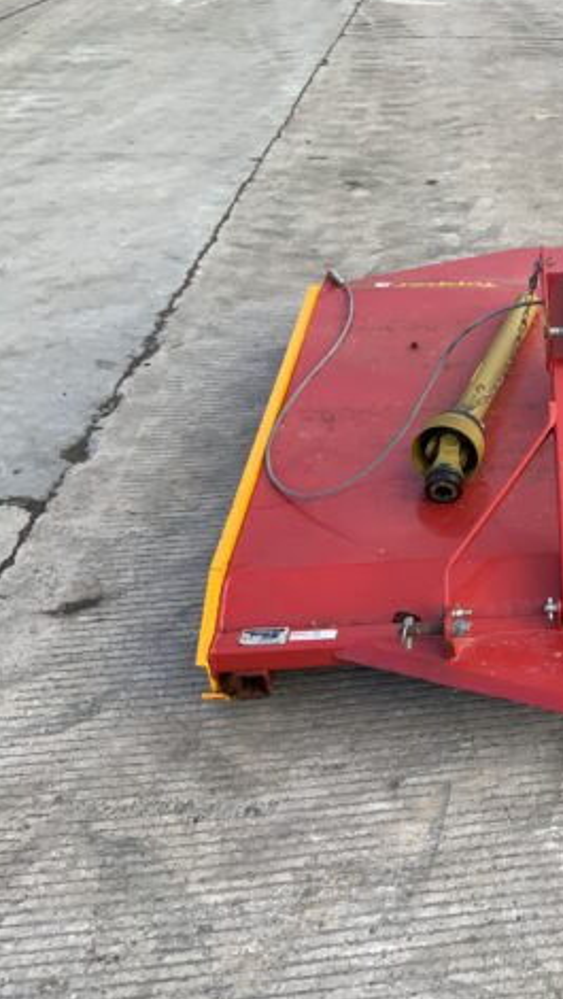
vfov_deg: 47.3
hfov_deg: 25.0
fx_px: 1139
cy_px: 495
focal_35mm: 43
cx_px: 678
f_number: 1.8
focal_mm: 3
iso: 16
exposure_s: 1/292
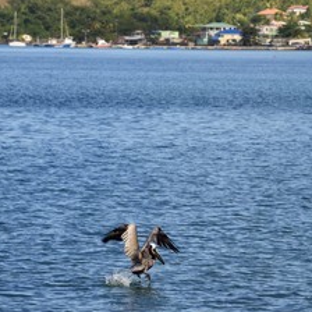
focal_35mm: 319
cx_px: 234
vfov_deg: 5.5
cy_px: 148
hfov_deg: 5.5
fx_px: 3253
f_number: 10
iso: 200
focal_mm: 200
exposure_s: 1/400
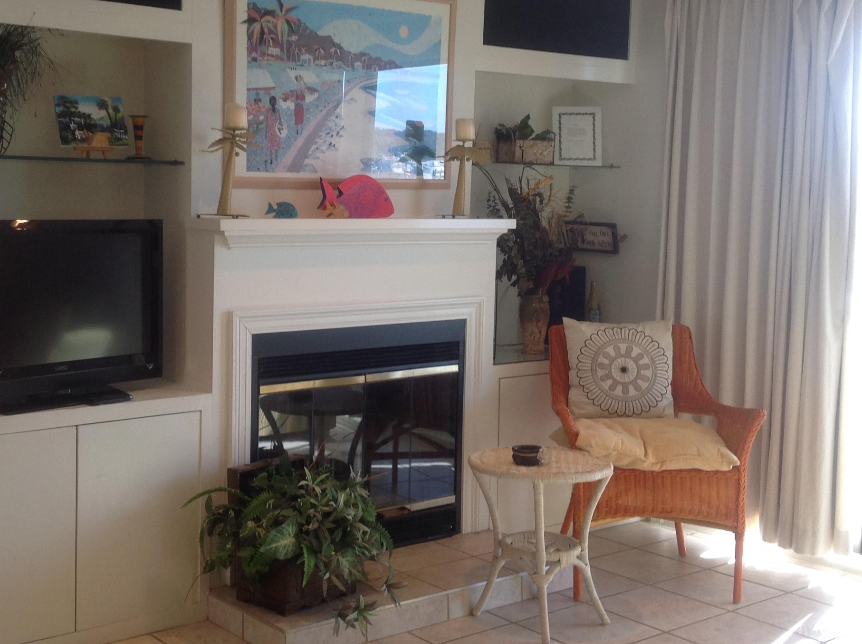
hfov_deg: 38.0
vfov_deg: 29.0
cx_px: 326
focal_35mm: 50
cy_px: 268
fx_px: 1243
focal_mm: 4.28
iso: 50
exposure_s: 1/40
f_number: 2.4
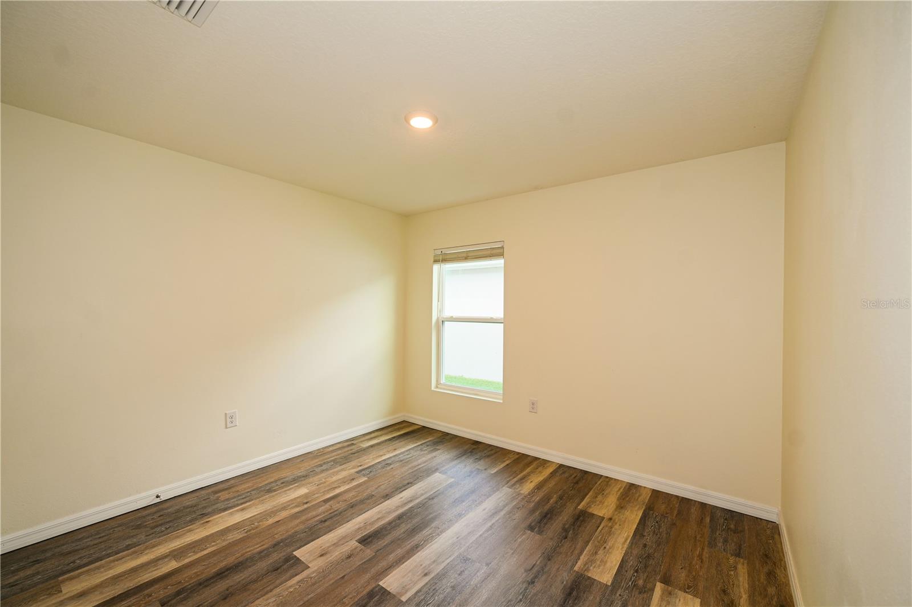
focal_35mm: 14
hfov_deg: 102.3
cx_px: 456
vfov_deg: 79.2
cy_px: 304
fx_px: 367
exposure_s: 1/60
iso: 1600
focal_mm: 14.5
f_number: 4
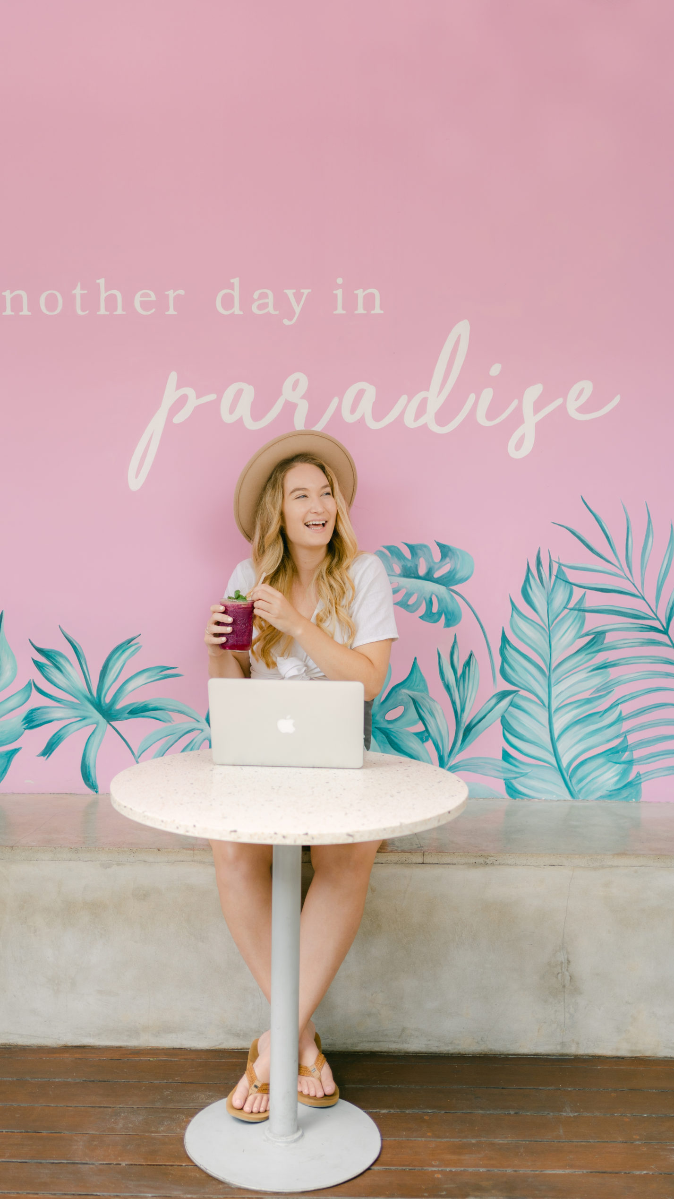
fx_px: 1176
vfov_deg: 54.0
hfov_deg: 31.9
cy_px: 604
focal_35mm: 37
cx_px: 282
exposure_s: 1/640
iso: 125
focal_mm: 35
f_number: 1.8
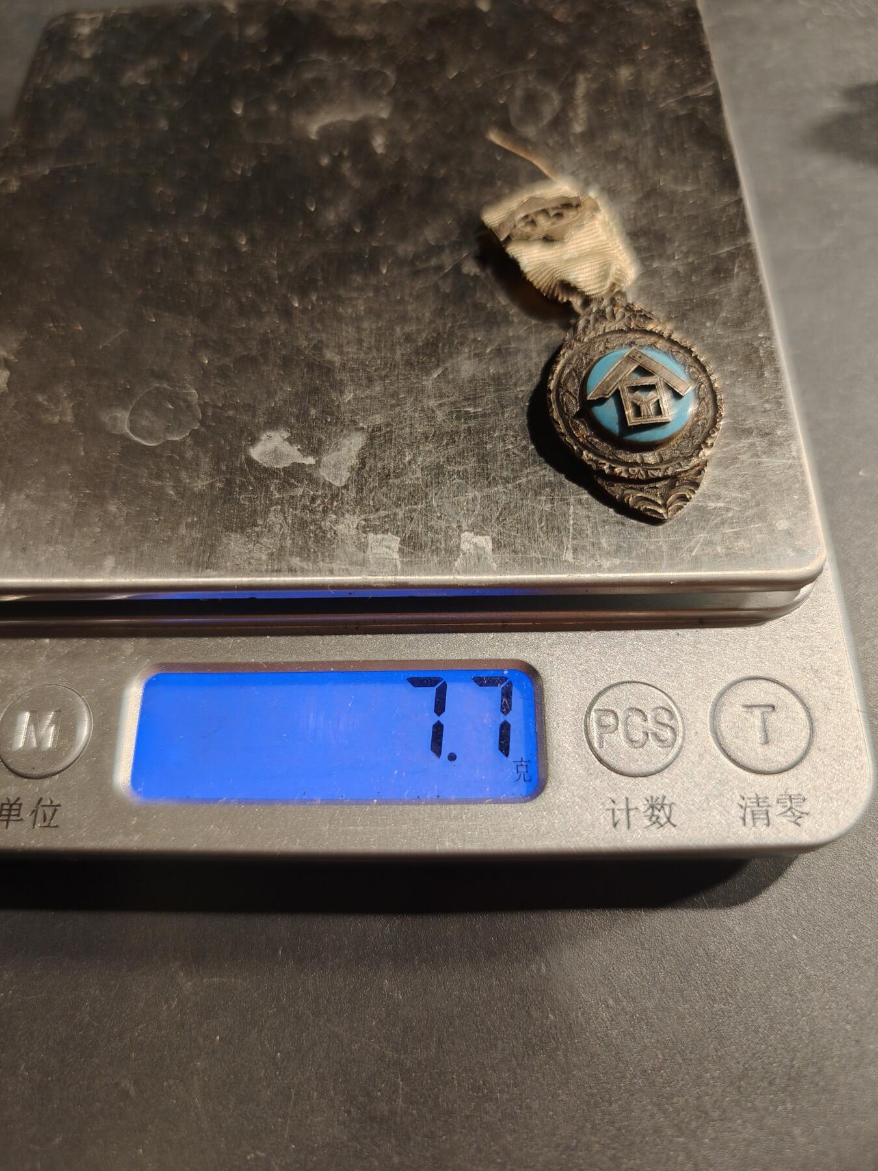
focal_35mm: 23
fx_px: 778
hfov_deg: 58.9
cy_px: 586
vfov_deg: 73.9
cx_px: 439
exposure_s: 1/200
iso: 200
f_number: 1.6
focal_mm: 6.06
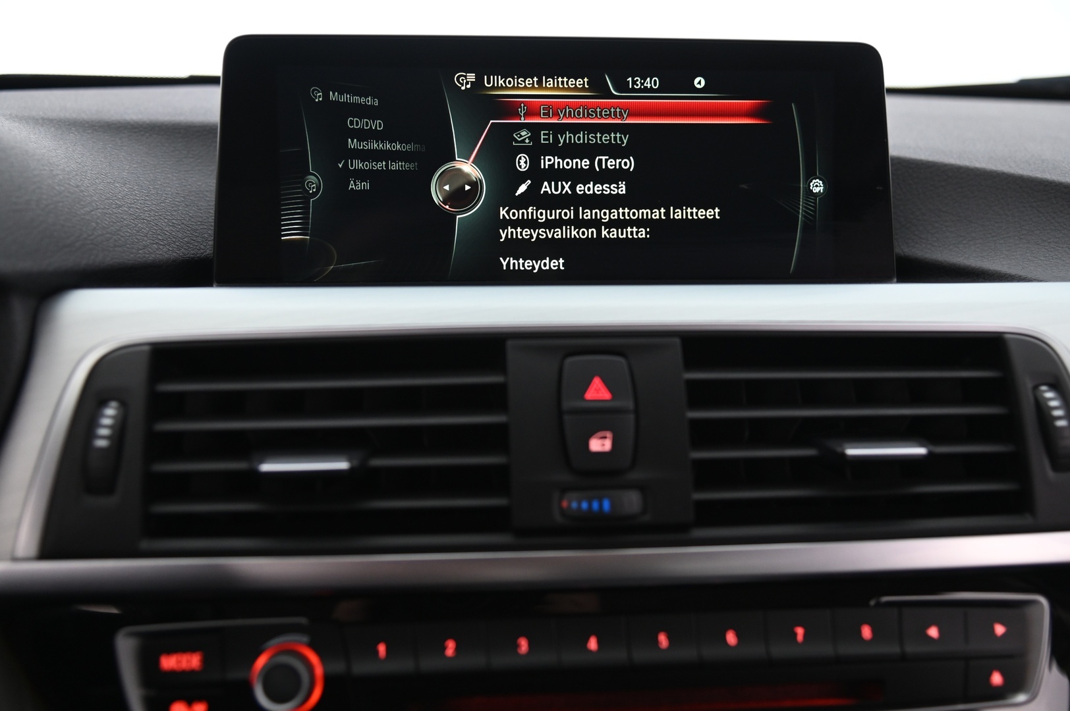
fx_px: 1129
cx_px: 535
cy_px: 356
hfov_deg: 50.7
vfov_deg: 35.0
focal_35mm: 38
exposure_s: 1/30
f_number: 4
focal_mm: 38
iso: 2000
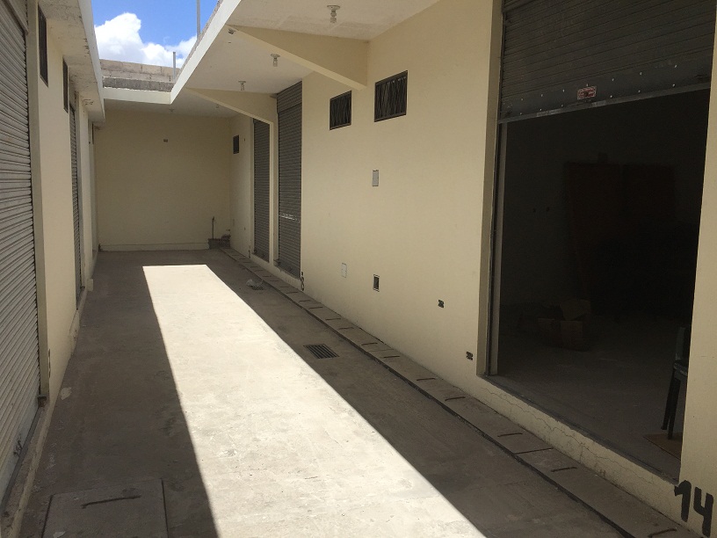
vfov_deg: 48.2
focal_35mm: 29
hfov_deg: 61.7
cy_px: 269
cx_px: 358
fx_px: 601
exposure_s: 1/1799
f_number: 2.2
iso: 32
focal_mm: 4.15
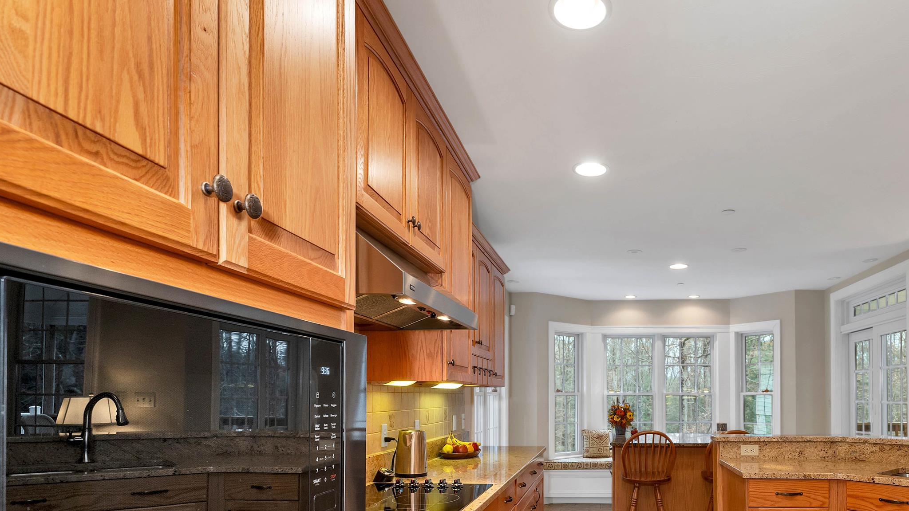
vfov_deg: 49.4
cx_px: 586
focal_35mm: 22
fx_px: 530
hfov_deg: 79.2
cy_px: 383
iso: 400
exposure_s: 1/13
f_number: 8
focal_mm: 14
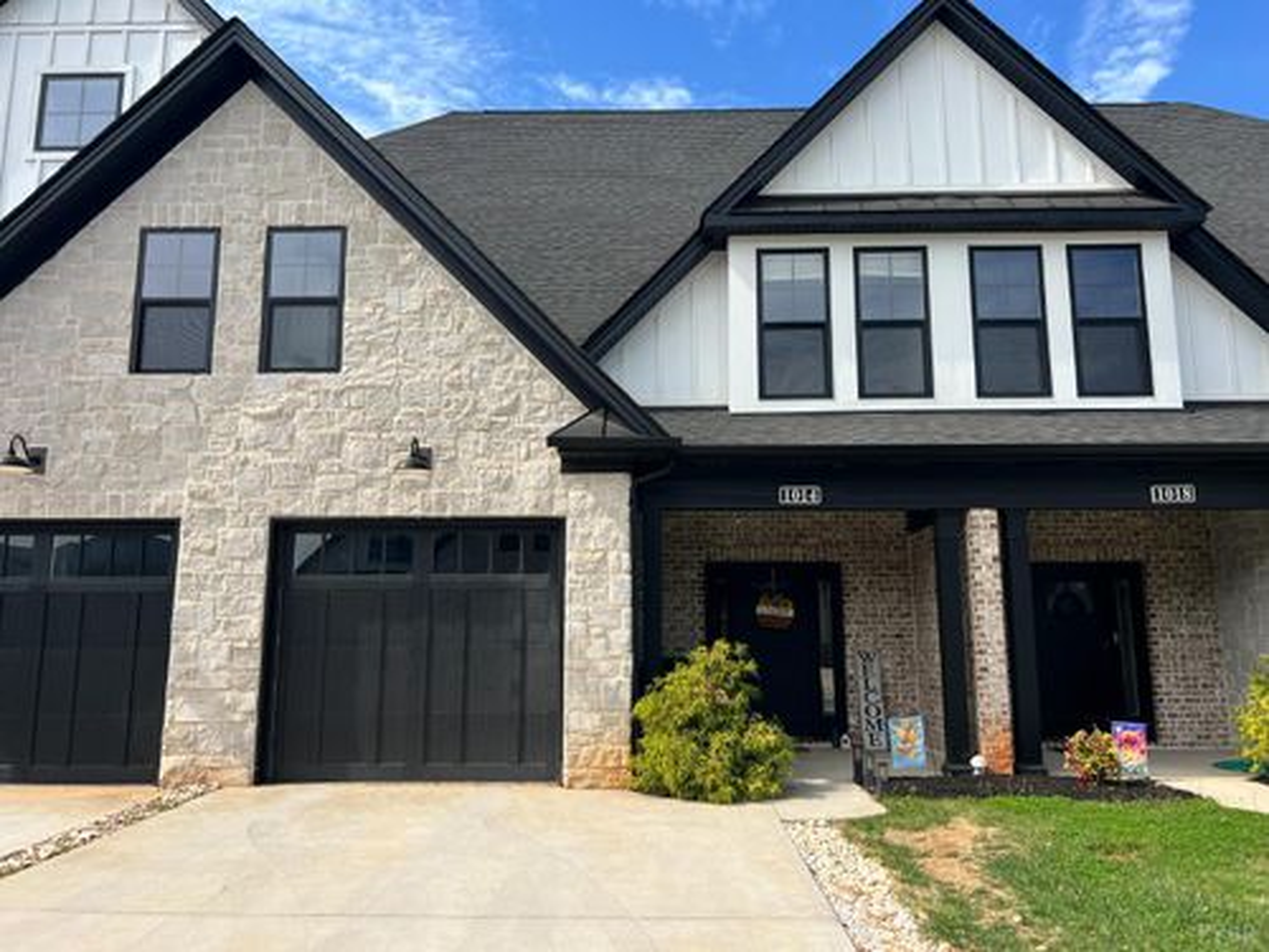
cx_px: 634
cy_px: 476
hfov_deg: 67.3
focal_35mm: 26
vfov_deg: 53.1
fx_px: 953
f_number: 1.5
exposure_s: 1/2513
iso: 50
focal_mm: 5.7
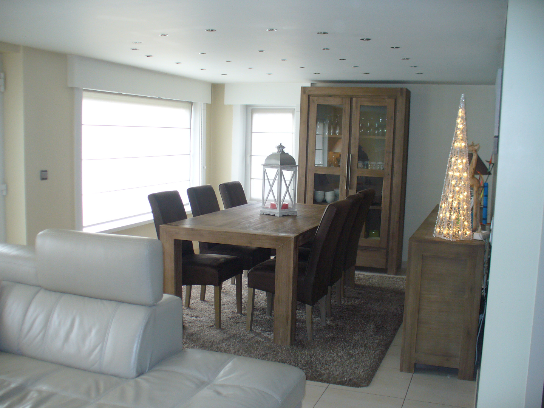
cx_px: 272
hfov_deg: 50.1
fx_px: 581
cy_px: 204
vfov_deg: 38.7
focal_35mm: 37
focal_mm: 6.1
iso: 100
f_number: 2.8
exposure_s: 1/20
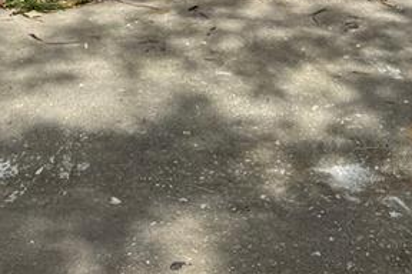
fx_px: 1190
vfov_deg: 11.2
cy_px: -362
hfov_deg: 19.6
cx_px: 243
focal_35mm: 104
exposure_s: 1/8130
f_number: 1.78
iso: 80
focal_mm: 6.76
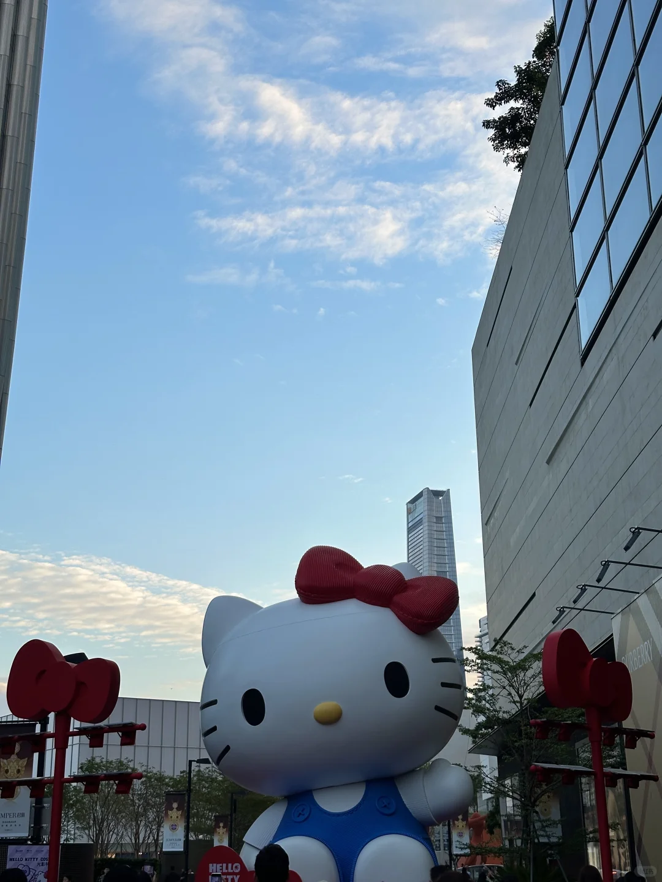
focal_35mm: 48
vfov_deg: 39.7
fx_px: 1224
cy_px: 441
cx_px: 331
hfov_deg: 30.3
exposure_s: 1/751
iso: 64
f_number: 1.78
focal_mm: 6.86
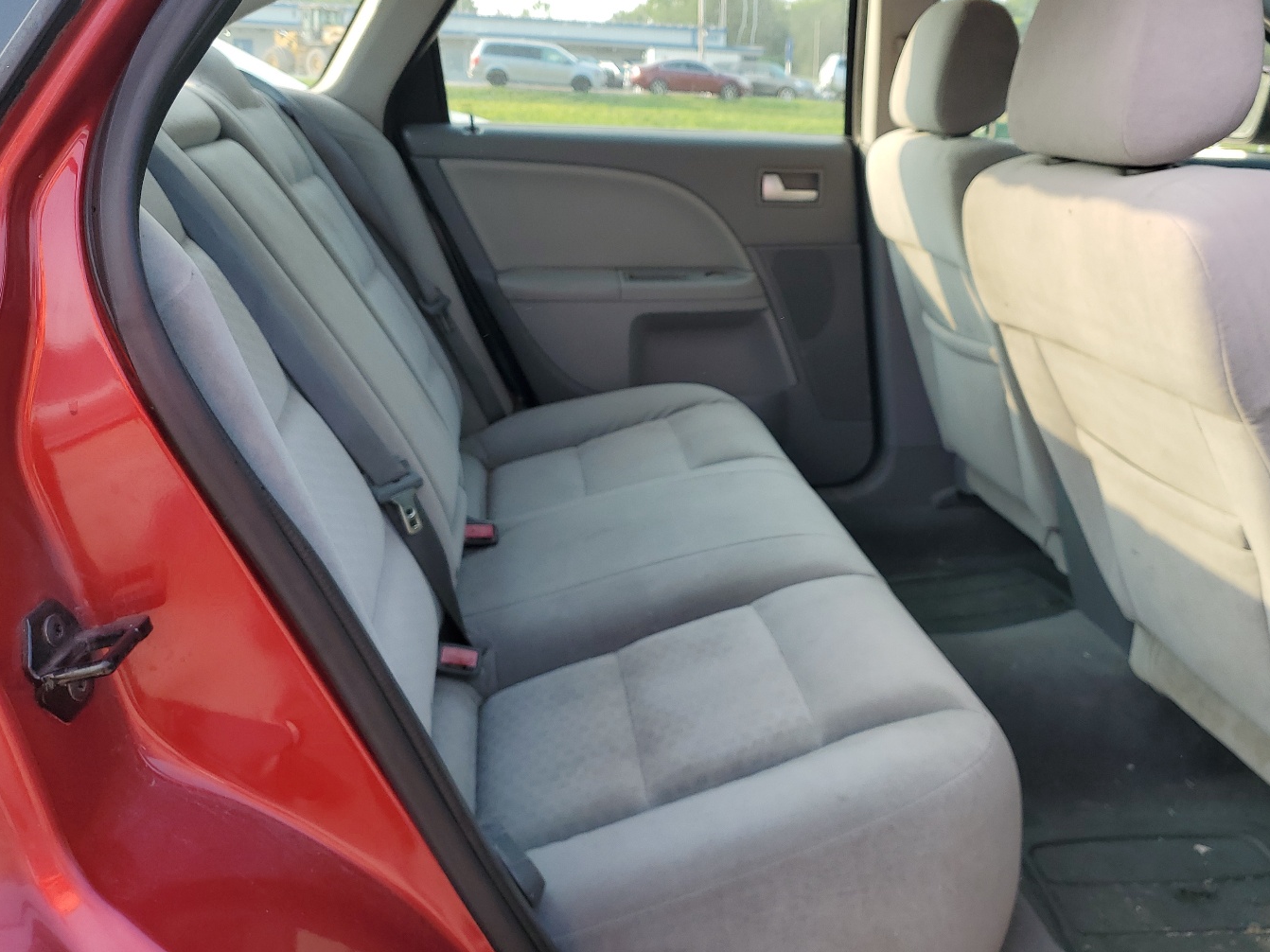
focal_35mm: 31
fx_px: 1137
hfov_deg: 58.1
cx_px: 736
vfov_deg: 45.2
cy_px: 386
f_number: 1.5
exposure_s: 1/370
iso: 50
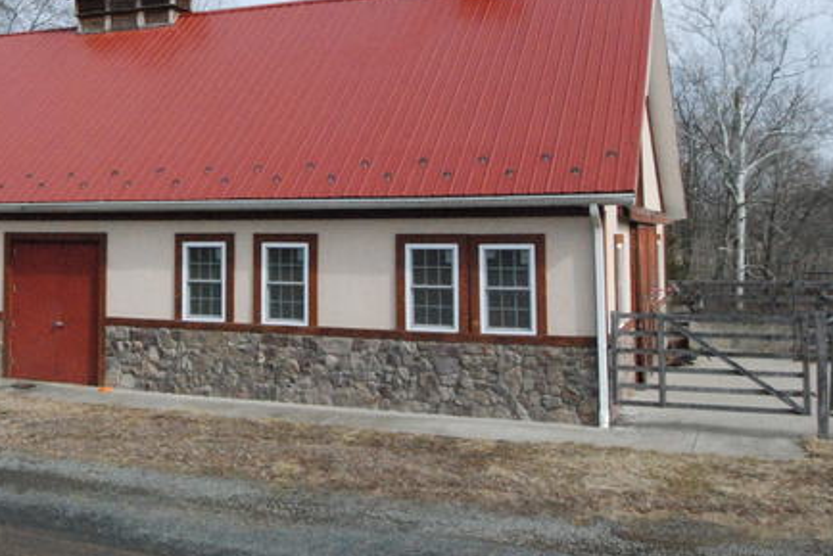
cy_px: 120
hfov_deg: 43.1
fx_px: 1019
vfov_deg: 29.9
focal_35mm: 44
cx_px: 208
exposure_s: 1/1250
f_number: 18
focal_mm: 18
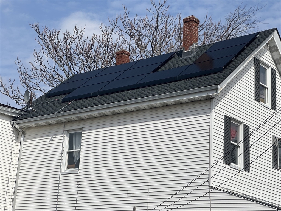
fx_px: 625
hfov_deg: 25.3
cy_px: 106
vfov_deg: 19.1
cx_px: 140
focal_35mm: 77
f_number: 2.8
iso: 32
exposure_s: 1/2053
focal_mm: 9
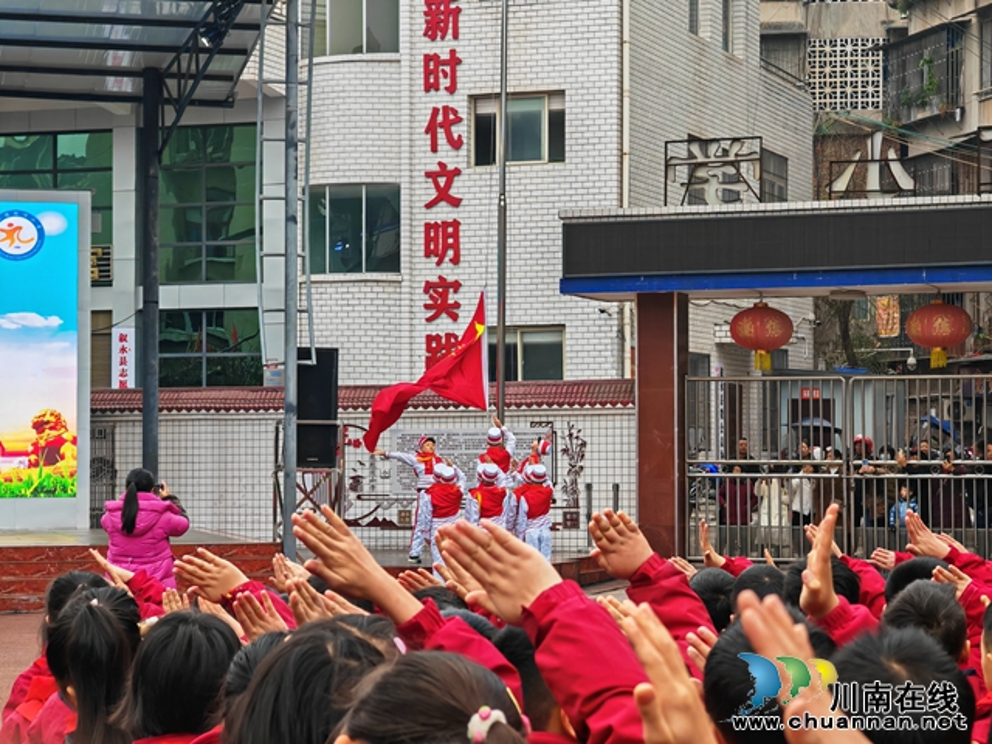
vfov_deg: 15.6
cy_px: 372
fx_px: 2722
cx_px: 496
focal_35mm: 95
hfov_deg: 20.7
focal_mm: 14.92
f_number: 3
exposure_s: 1/100
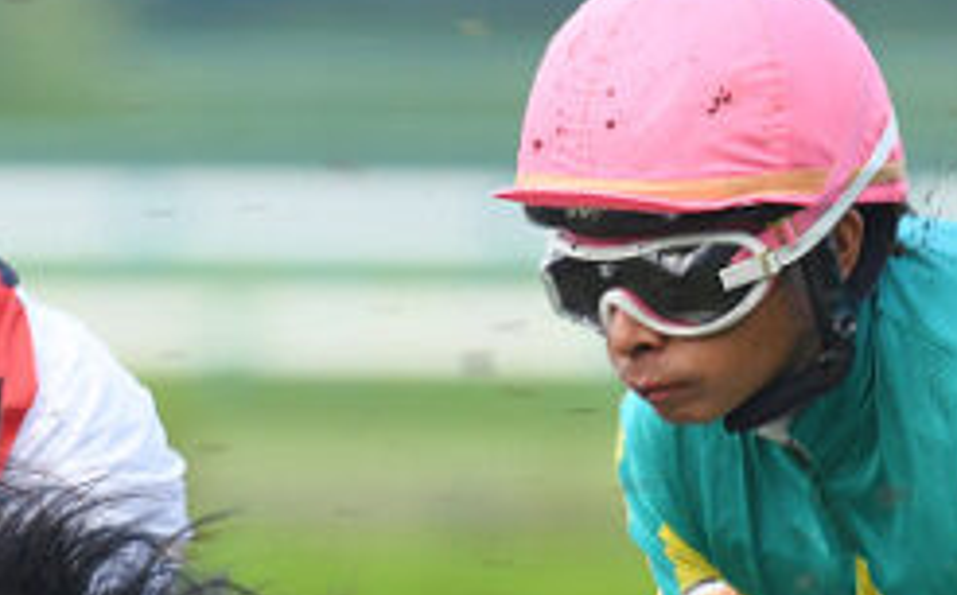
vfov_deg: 0.7
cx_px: 16
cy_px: 1021
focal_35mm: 1913
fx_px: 49825
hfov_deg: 1.1
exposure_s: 1/640
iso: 280
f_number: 4.5
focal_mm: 300
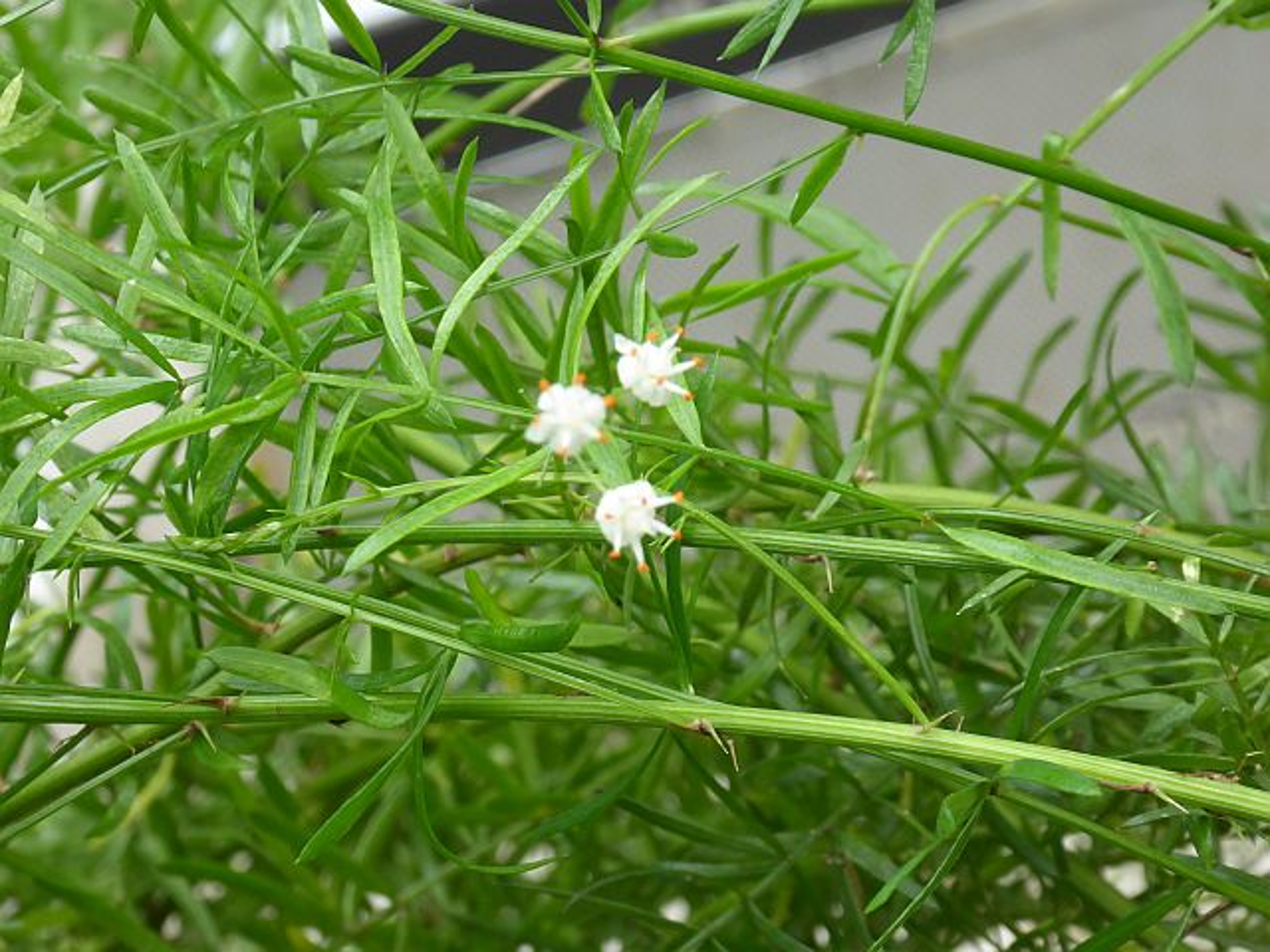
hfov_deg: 11.8
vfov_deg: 8.8
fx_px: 6164
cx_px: 635
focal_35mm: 168
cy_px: 476
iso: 250
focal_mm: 27.1
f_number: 5.4
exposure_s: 1/80
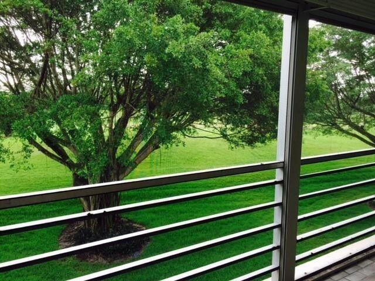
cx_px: 188
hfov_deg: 61.7
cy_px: 140
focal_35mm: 29
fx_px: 314
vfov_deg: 48.2
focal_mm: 4.15
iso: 32
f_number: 2.2
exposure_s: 1/30
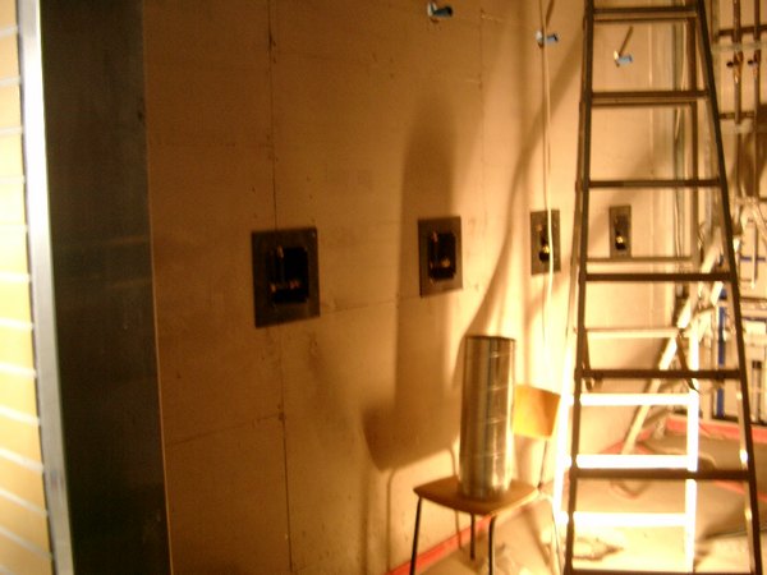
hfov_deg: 50.1
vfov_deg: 38.7
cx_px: 384
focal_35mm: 37
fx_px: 820
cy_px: 288
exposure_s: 1/8
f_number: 2.6
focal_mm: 7.6
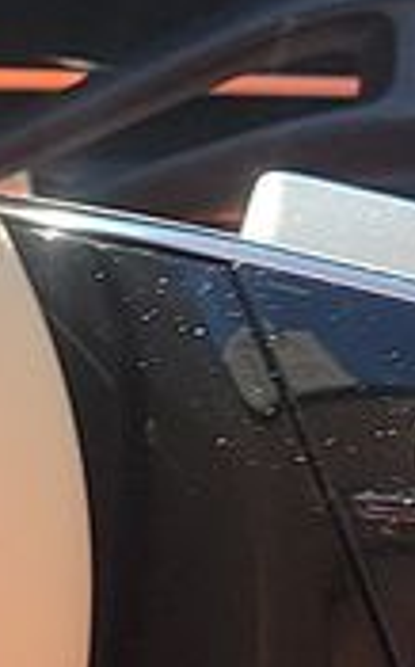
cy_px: 530
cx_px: -522
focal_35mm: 233
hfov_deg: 5.5
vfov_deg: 9.0
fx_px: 4227
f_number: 1.8
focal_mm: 6.7
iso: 50
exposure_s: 1/145
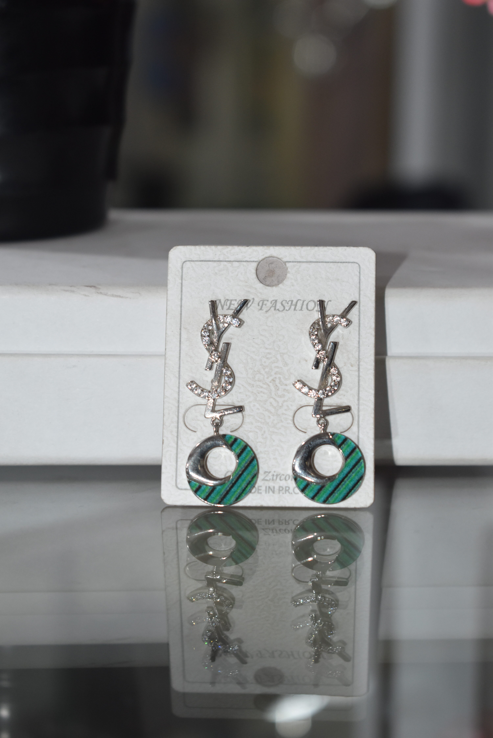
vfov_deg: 26.0
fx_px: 1601
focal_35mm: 78
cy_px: 369
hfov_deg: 17.5
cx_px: 246
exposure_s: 1/60
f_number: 5.6
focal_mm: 52
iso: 800
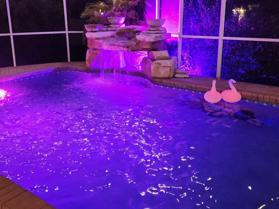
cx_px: 132
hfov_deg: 51.3
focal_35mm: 36
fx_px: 290
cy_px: 87
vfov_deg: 39.6
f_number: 1.8
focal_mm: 6.4
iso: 800
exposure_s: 1/24
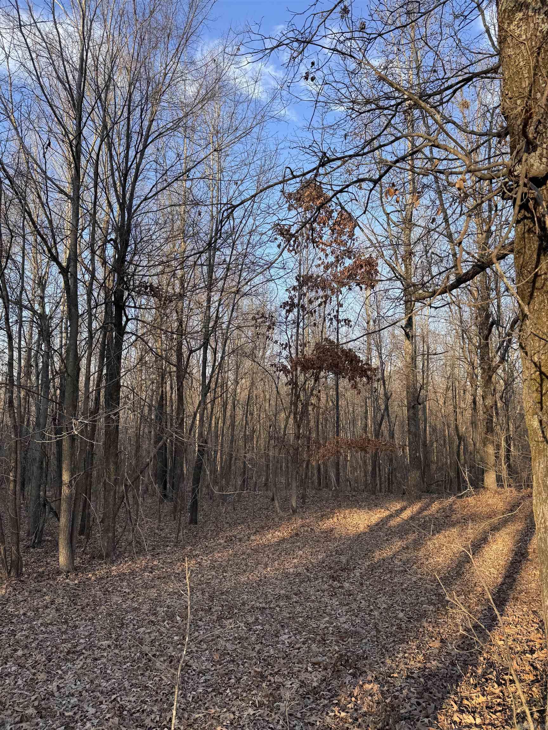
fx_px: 507
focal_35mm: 24
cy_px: 365
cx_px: 274
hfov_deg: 56.8
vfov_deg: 71.6
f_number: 1.78
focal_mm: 6.76
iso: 80
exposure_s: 1/1026
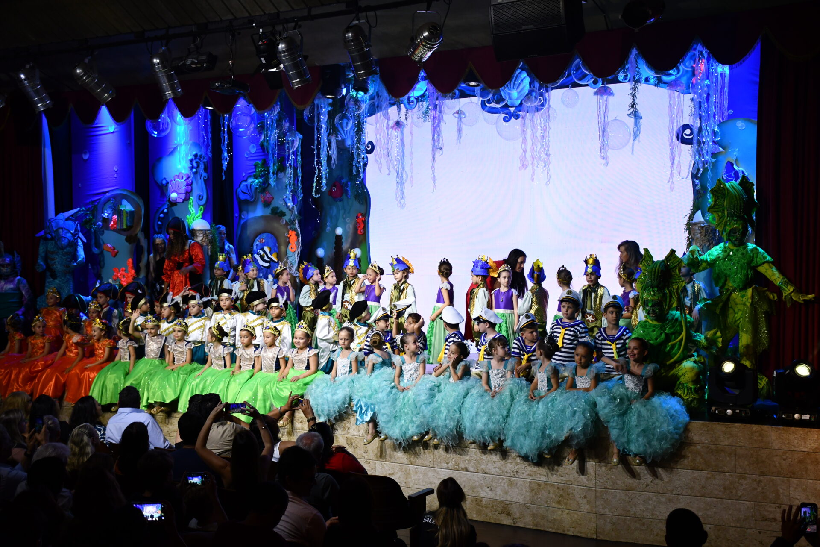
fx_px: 1093
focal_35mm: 48
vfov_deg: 28.1
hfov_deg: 41.1
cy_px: 274
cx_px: 410
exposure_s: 1/125
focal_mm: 32
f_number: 4
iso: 800
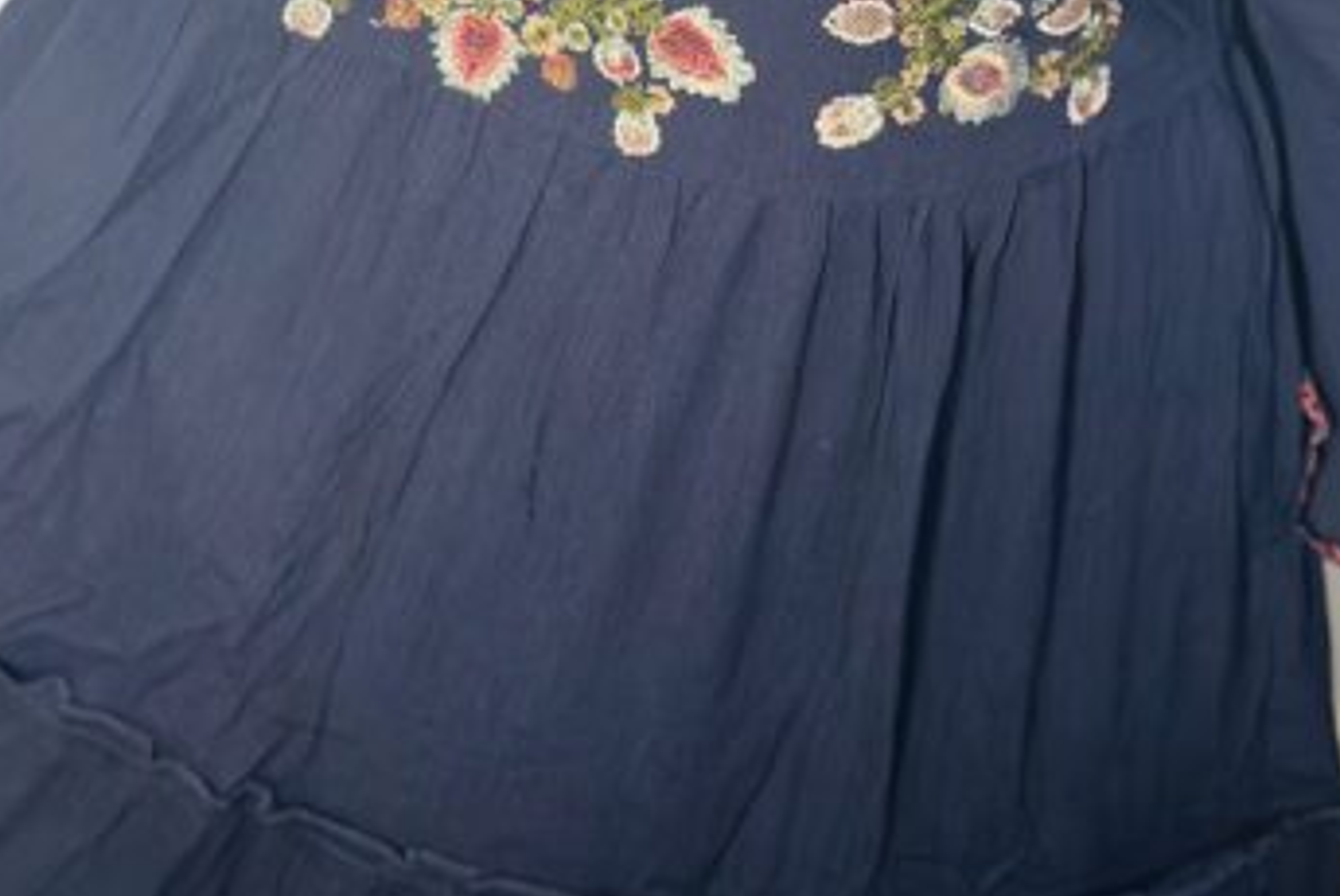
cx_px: 707
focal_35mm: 86
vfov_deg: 15.3
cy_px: -224
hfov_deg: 23.6
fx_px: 3204
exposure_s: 1/60
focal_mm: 6.86
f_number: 1.78
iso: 320
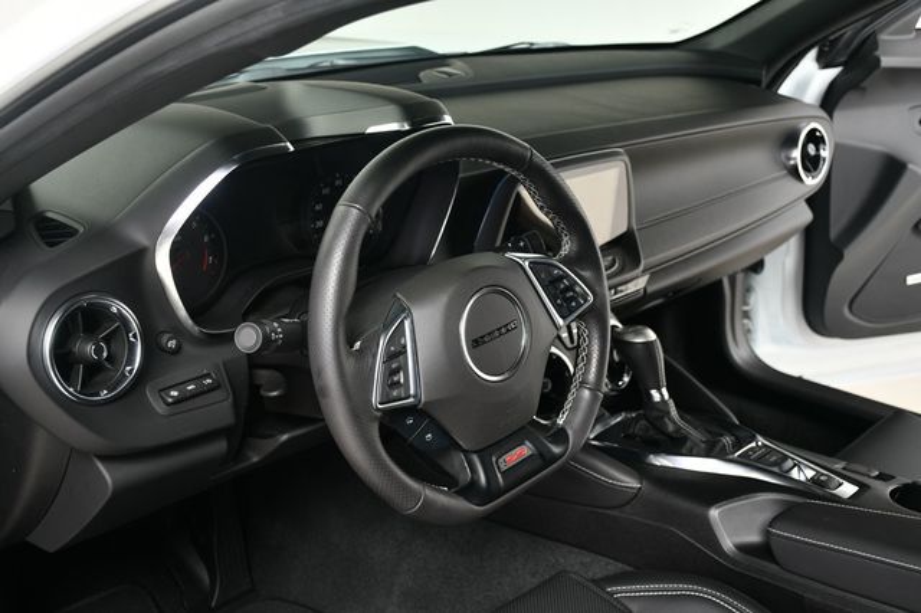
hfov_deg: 41.1
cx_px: 460
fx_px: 1227
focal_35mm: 48
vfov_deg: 28.0
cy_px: 306
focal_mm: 32
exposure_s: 1/160
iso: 100
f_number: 5
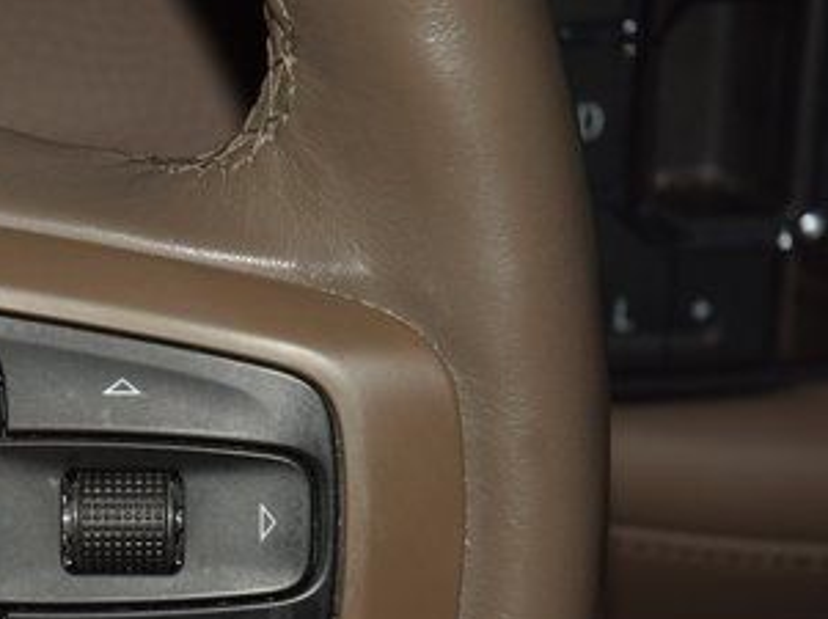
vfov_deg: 6.9
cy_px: 497
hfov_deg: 9.1
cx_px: -30
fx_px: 5137
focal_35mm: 215
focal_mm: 70
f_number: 8
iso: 100
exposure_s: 1/125
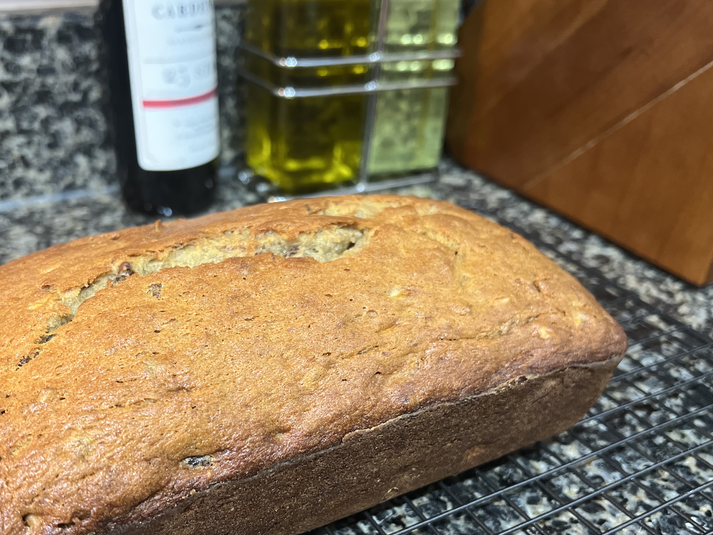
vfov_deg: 40.3
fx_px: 721
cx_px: 300
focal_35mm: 35
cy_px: 343
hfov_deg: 52.4
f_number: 1.5
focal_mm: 5.7
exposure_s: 1/40
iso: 400
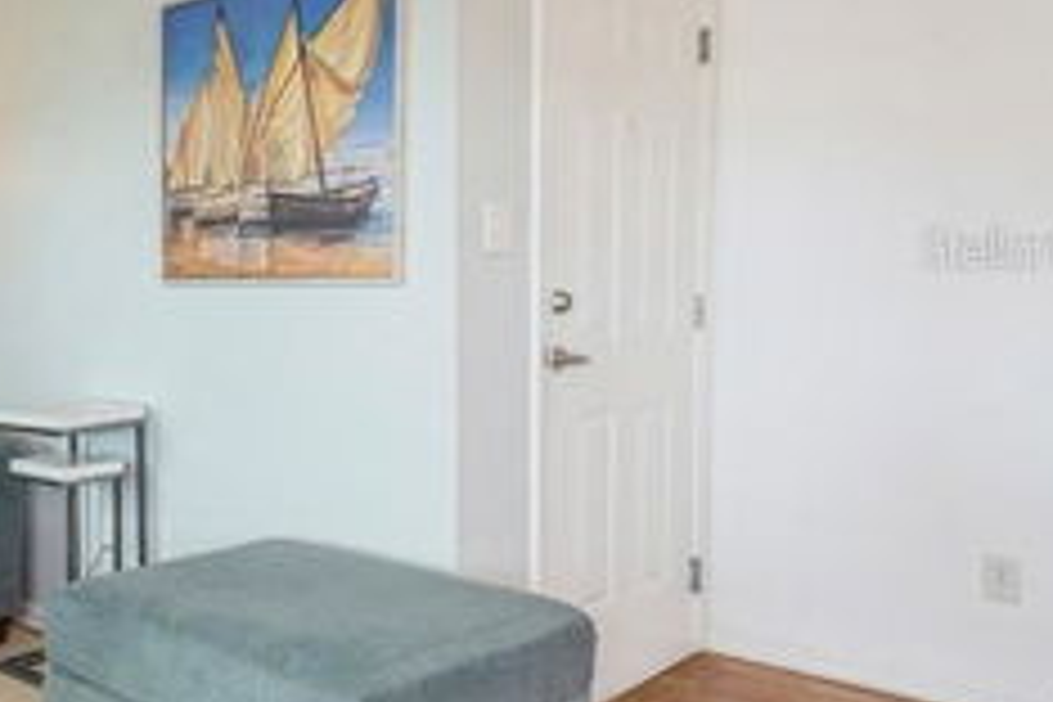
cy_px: 248
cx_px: 68
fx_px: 1082
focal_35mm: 37
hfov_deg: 45.9
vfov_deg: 35.7
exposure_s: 1/25
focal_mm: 12
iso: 250
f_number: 8
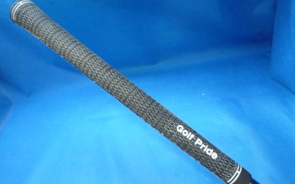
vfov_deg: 46.1
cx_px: 147
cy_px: 94
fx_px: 217
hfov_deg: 68.4
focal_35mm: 27
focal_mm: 4.5
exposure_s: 1/30
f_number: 2.8
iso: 400
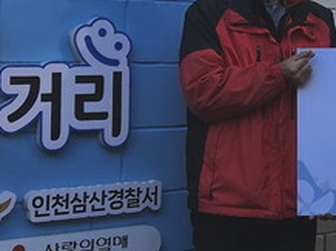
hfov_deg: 16.4
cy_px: 31
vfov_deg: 12.9
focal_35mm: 114
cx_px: 428
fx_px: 1105
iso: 25
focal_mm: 5.4
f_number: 1.8
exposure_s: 1/1915
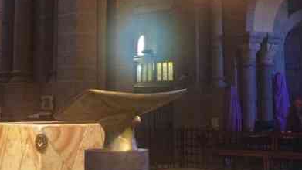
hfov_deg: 23.1
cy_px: -39
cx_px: 142
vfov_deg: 12.8
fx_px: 739
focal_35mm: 92
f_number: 4
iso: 3200
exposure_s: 1/8
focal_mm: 23
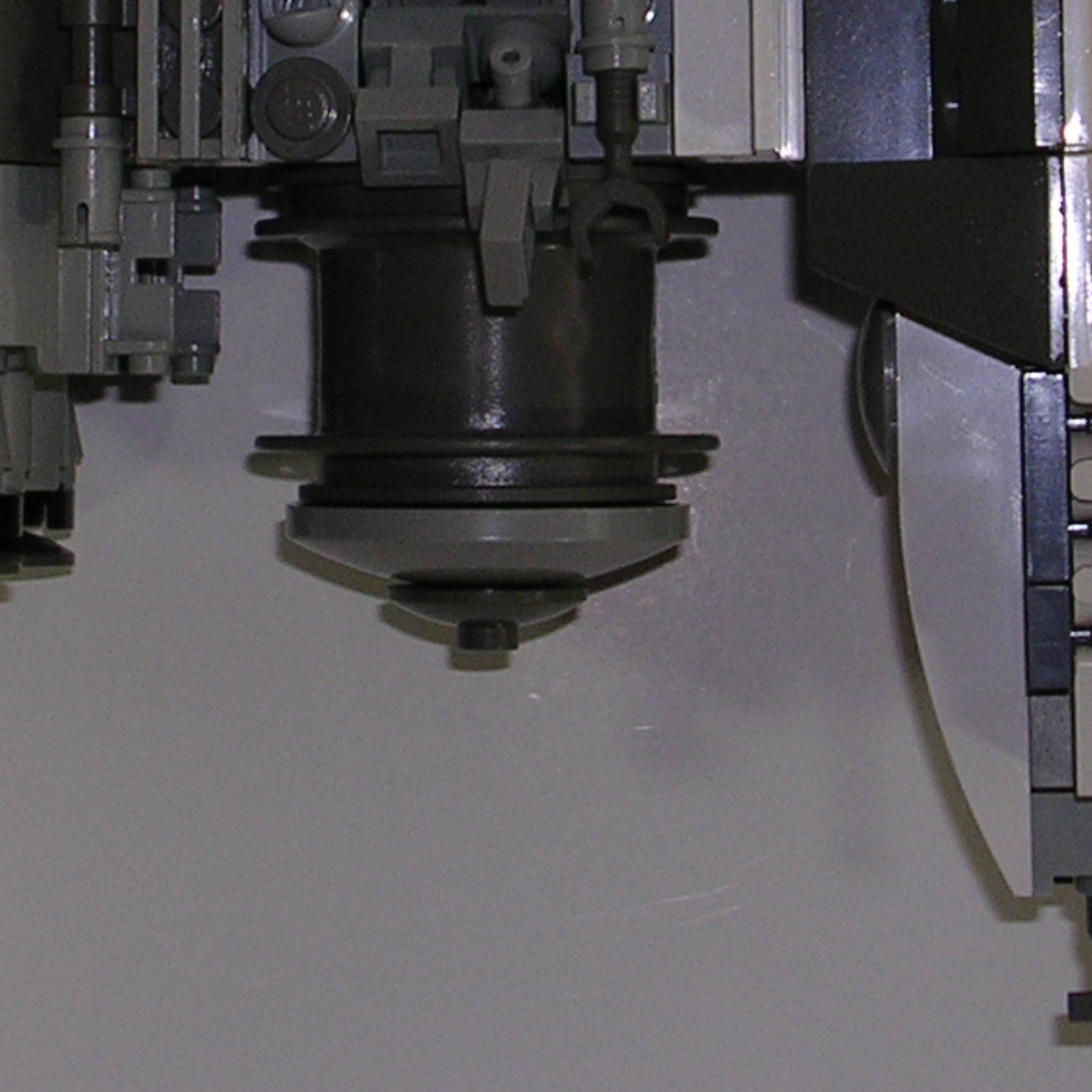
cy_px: -59
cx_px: 495
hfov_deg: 10.7
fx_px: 5818
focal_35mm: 163
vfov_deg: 10.6
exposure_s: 1/60.1
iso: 50
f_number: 3.5
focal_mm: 9.6
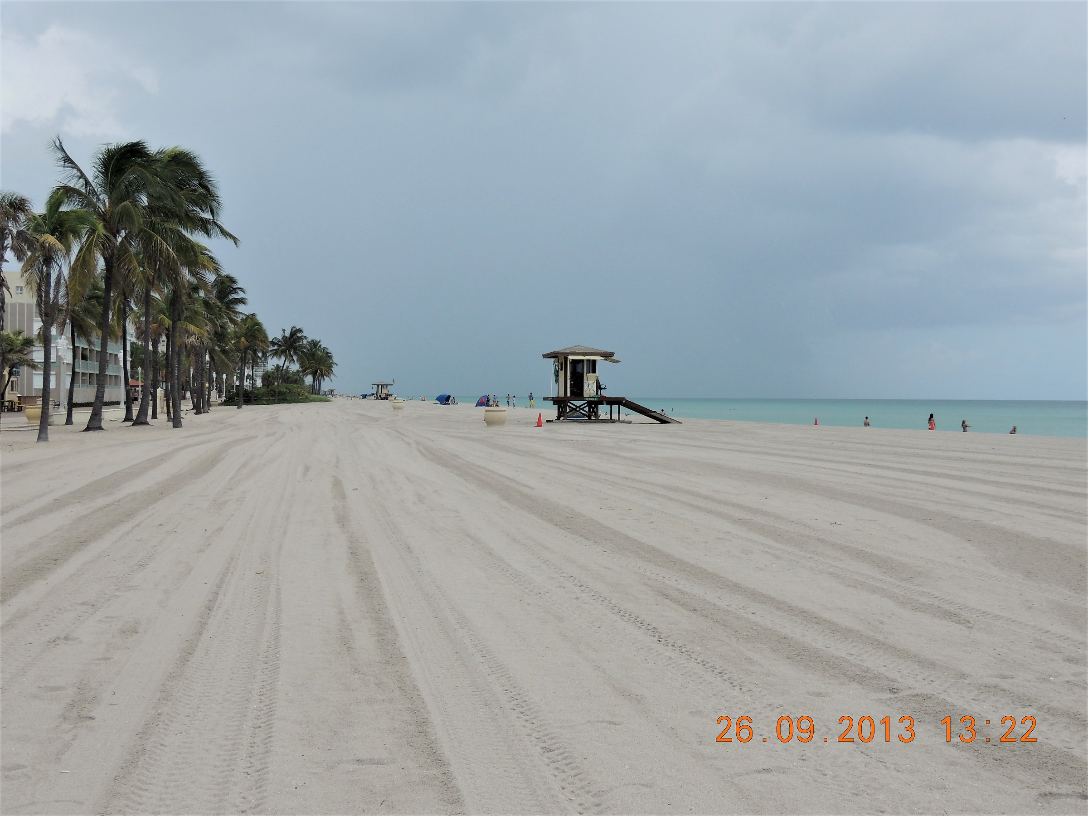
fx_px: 1257
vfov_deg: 36.0
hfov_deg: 46.8
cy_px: 408
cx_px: 544
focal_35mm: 40
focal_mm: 7.1
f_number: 3.3
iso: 100
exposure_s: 1/1250
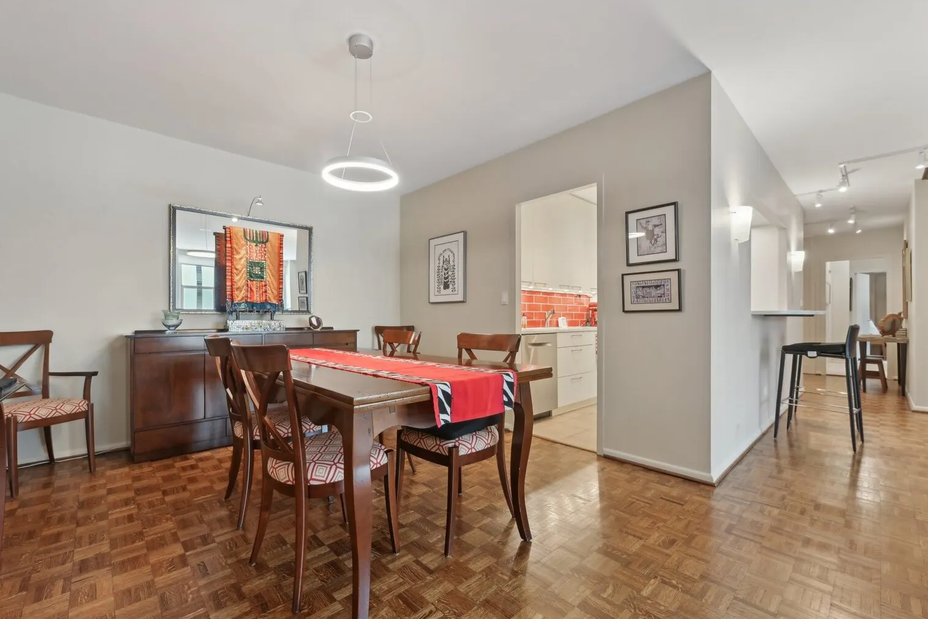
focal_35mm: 15
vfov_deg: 77.3
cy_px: 314
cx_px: 447
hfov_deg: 100.4
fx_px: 387
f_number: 8
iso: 800
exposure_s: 1/13
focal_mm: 14
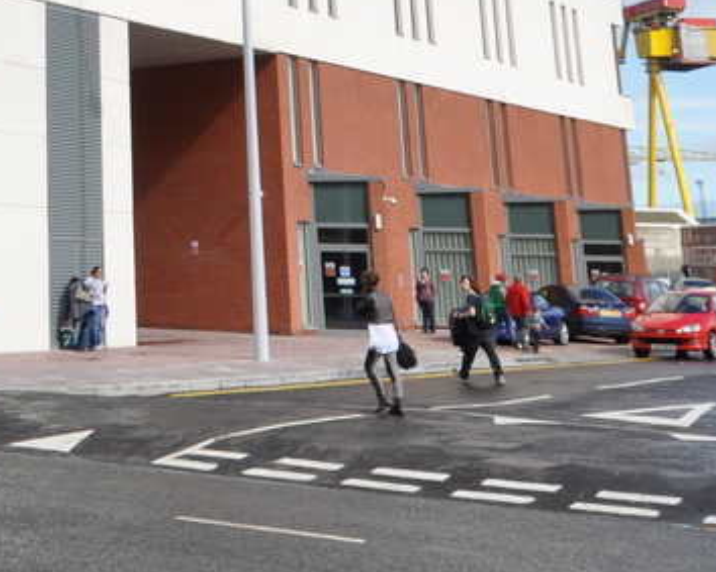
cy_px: -174
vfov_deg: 19.8
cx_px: -99
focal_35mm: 71
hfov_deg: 24.7
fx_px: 1500
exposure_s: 1/320
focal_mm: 13
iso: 200
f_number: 9
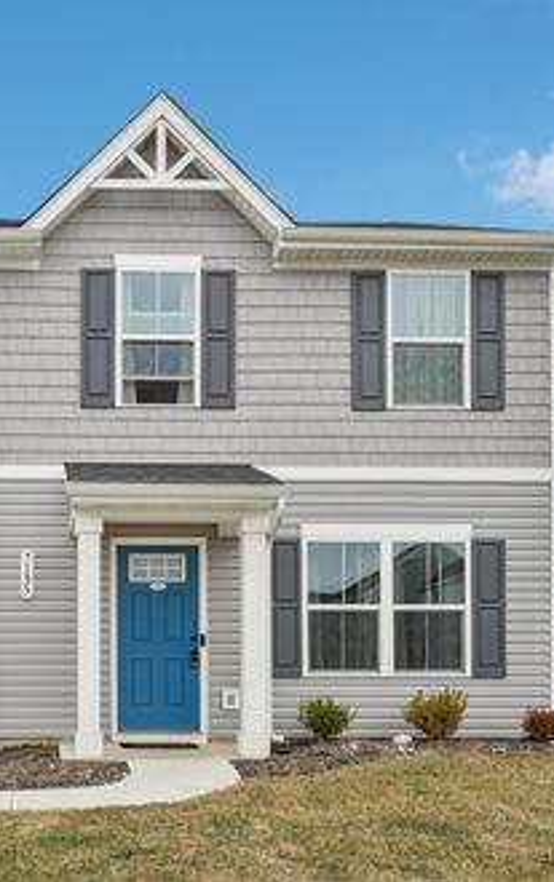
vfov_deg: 52.7
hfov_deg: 32.9
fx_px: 891
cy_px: 442
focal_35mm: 37
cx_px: 67
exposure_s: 1/160
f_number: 8
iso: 100
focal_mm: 24
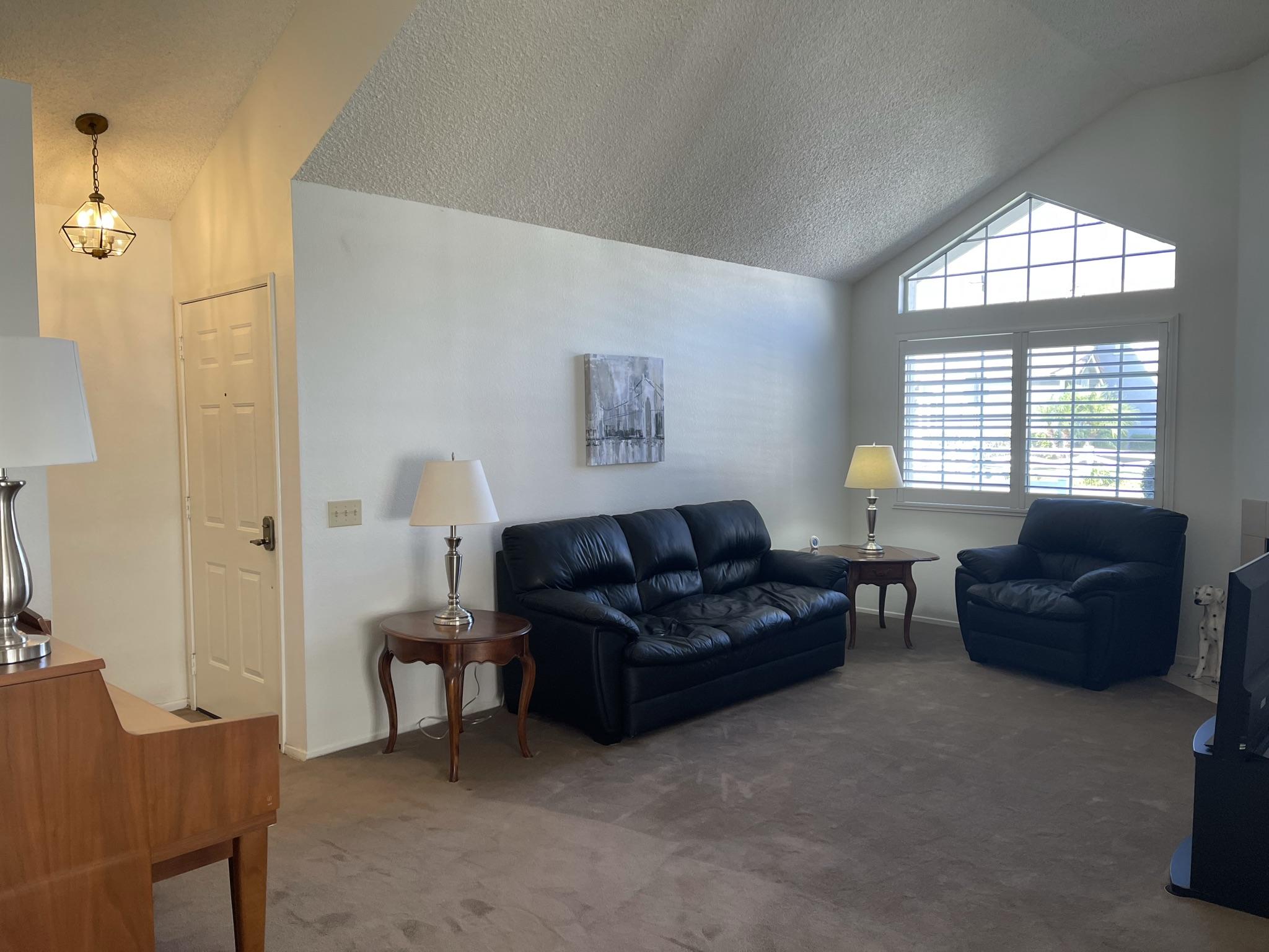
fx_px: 953
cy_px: 476
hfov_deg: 67.3
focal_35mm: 26
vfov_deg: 53.1
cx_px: 634
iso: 100
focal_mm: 5.1
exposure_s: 1/120
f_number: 1.6
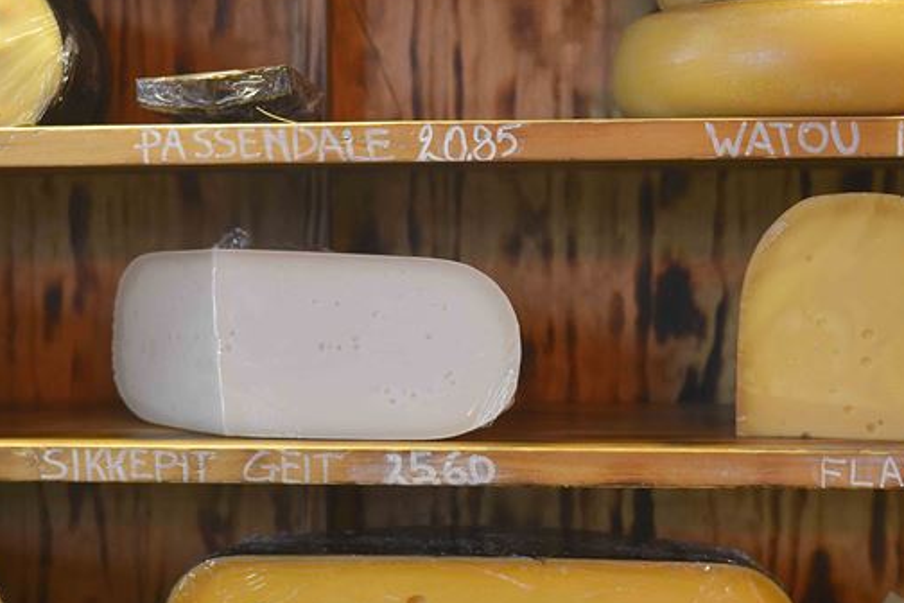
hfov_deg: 30.8
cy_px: 421
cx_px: 326
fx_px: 1632
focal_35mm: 65
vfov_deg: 20.8
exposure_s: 1/30
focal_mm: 32
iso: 220
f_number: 2.8
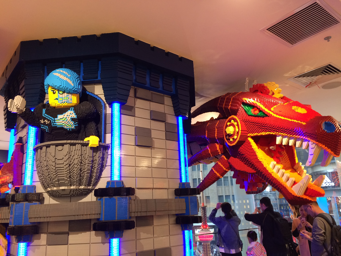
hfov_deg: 61.7
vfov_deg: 48.2
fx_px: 286
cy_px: 128
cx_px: 170
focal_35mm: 29
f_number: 2.2
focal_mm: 4.15
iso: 80
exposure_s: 1/33
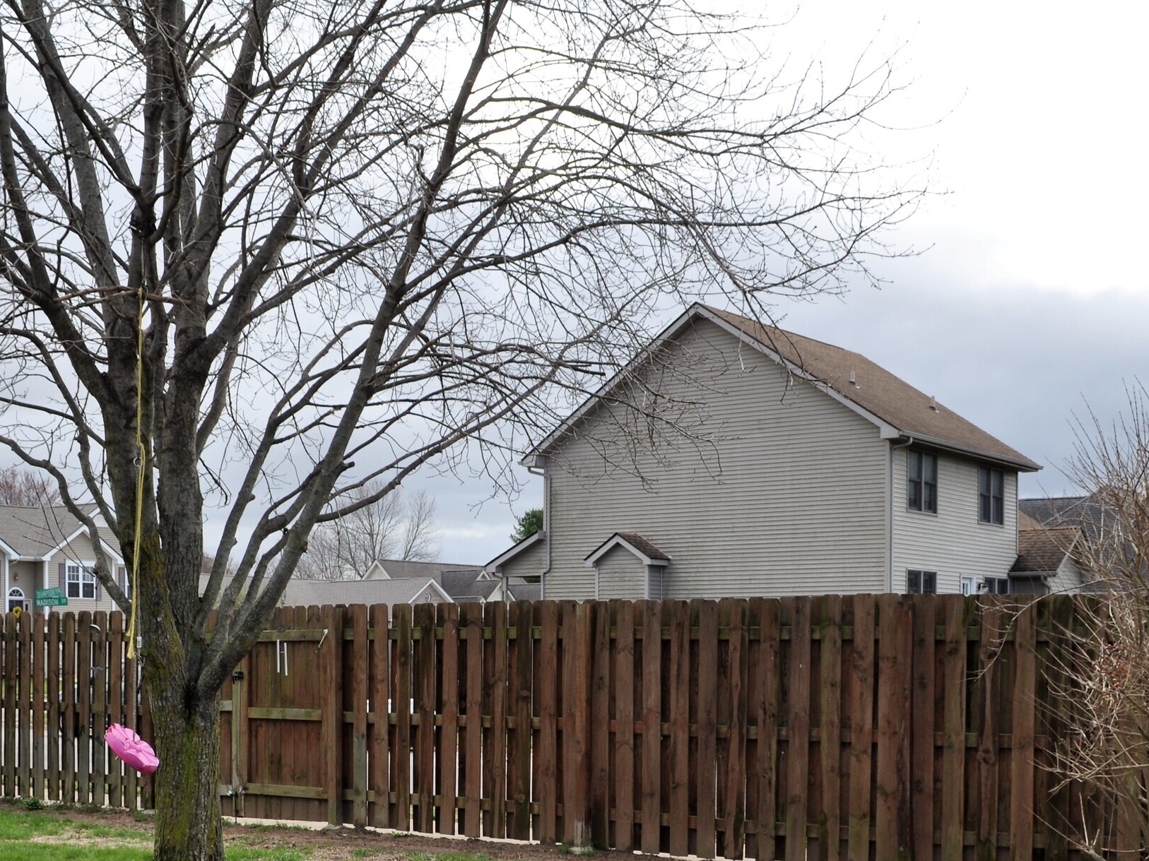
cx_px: 425
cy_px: 687
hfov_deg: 38.6
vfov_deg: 29.0
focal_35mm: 49
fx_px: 1626
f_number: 10
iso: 200
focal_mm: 18
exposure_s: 1/200
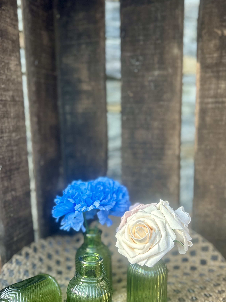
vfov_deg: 55.2
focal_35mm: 33
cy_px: 166
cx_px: 117
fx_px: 287
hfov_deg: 42.9
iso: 50
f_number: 1.5
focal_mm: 5.7
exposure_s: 1/513
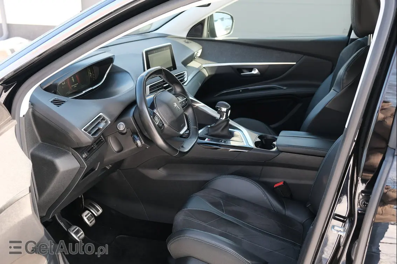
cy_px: 132
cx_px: 198
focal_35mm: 38
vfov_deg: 35.0
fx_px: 419
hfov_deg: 50.7
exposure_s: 1/105
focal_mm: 25.4
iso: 320
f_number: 4
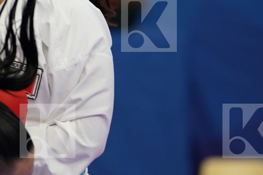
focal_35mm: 614
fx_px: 4485
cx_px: 48
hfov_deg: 3.4
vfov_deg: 2.2
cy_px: 25
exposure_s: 1/1000
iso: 1250
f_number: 2.8
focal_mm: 200
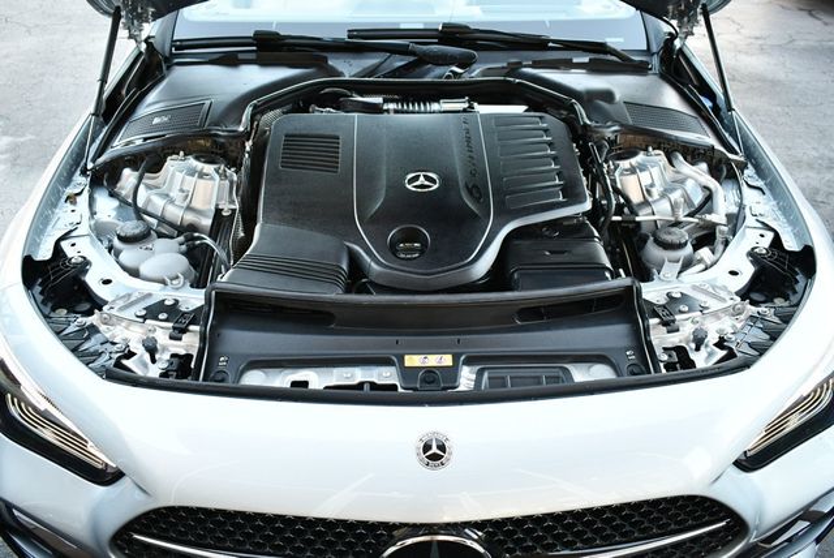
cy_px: 279
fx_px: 835
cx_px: 417
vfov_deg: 36.9
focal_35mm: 36
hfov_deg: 53.1
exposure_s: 1/250
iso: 720
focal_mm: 18
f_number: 3.5
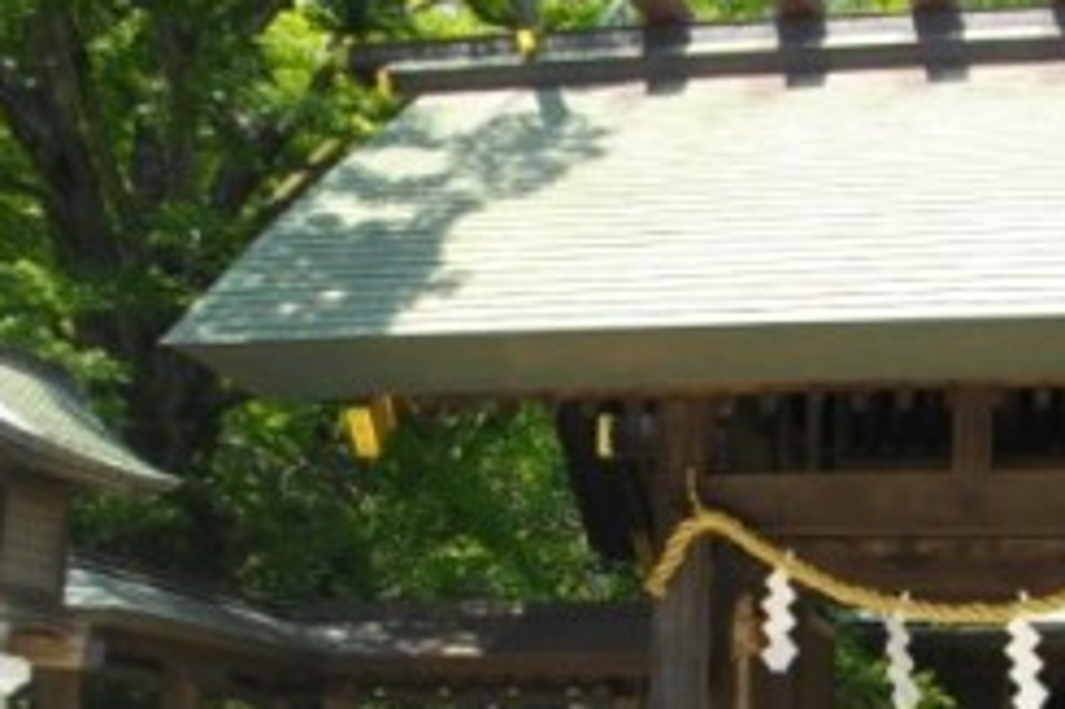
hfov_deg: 28.8
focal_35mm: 68
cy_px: 533
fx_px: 2010
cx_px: 913
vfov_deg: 19.8
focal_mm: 5.7
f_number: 2.9
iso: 100
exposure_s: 1/400
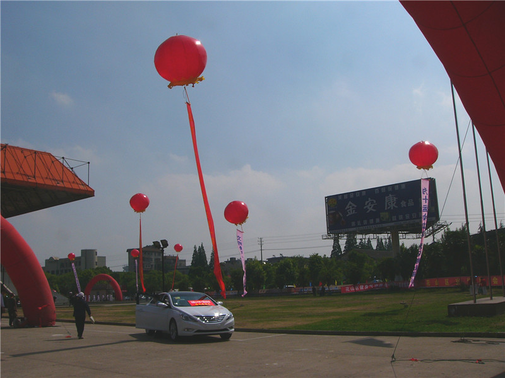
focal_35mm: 36
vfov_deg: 39.6
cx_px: 252
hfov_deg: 51.4
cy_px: 189
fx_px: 525
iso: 50
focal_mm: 6
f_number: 6.5
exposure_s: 1/1600
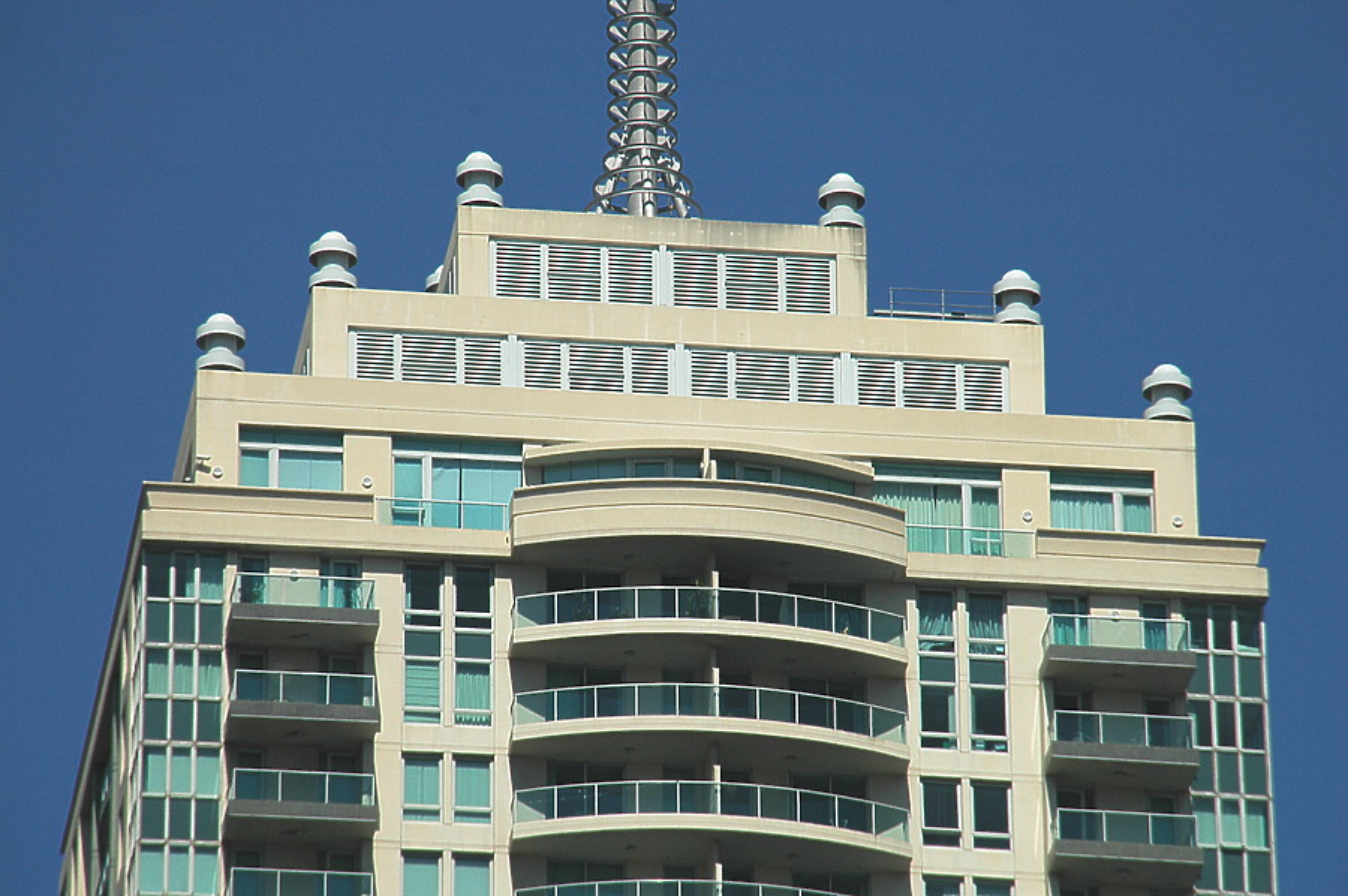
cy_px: 448
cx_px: 674
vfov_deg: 4.6
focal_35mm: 300
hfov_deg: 6.9
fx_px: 11221
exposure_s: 1/400
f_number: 10
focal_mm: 200
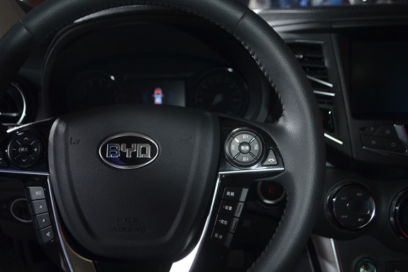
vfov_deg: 42.3
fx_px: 351
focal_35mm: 31
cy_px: 125
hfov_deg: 60.1
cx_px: 178
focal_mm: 18
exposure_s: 1/60
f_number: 3.5
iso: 450
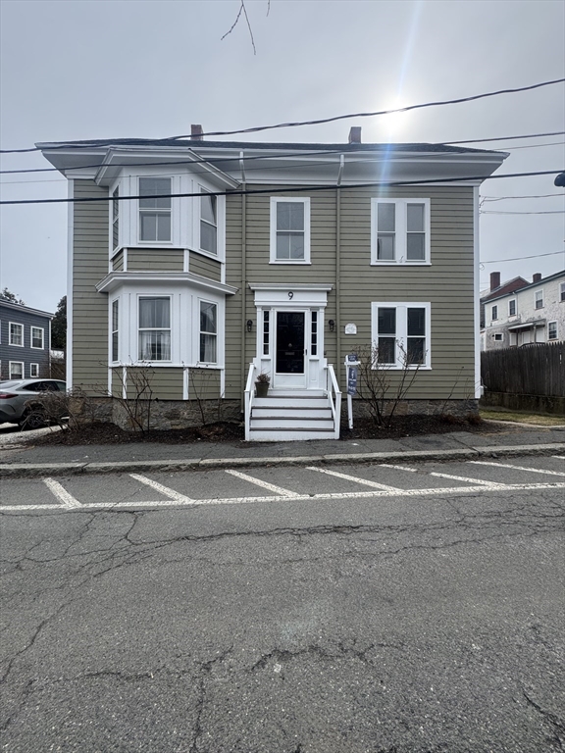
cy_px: 376
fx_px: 305
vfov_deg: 102.1
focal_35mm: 14
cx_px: 282
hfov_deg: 85.7
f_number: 2.2
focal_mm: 2.22
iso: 50
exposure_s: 1/779
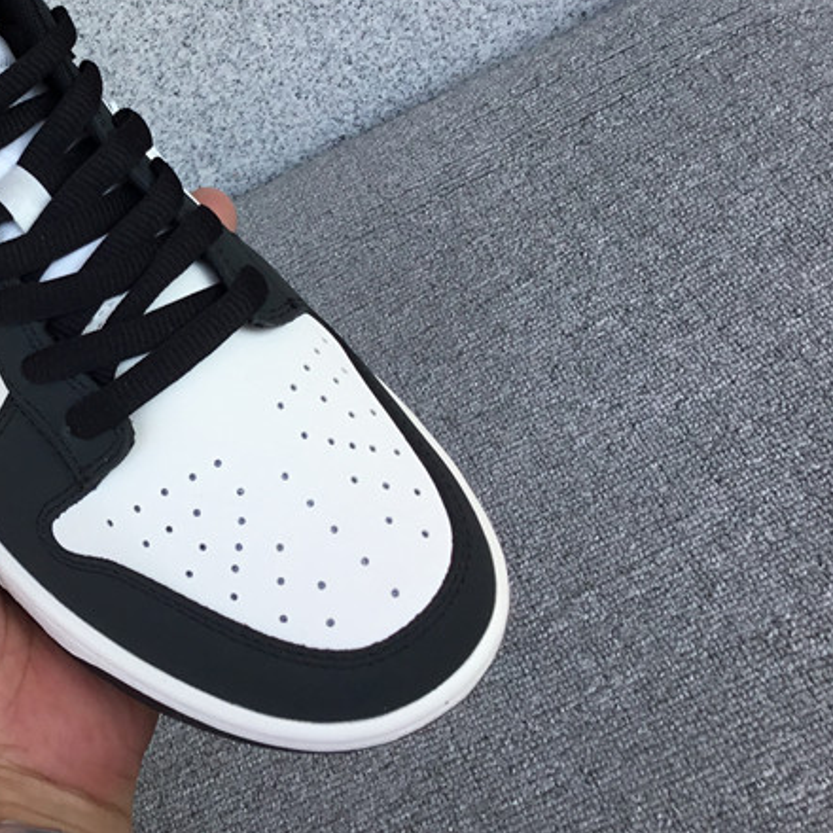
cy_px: 262
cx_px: 40
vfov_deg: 30.3
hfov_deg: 29.0
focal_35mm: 56
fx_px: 1525
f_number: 2.4
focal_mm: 3.3
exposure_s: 1/341
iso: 25
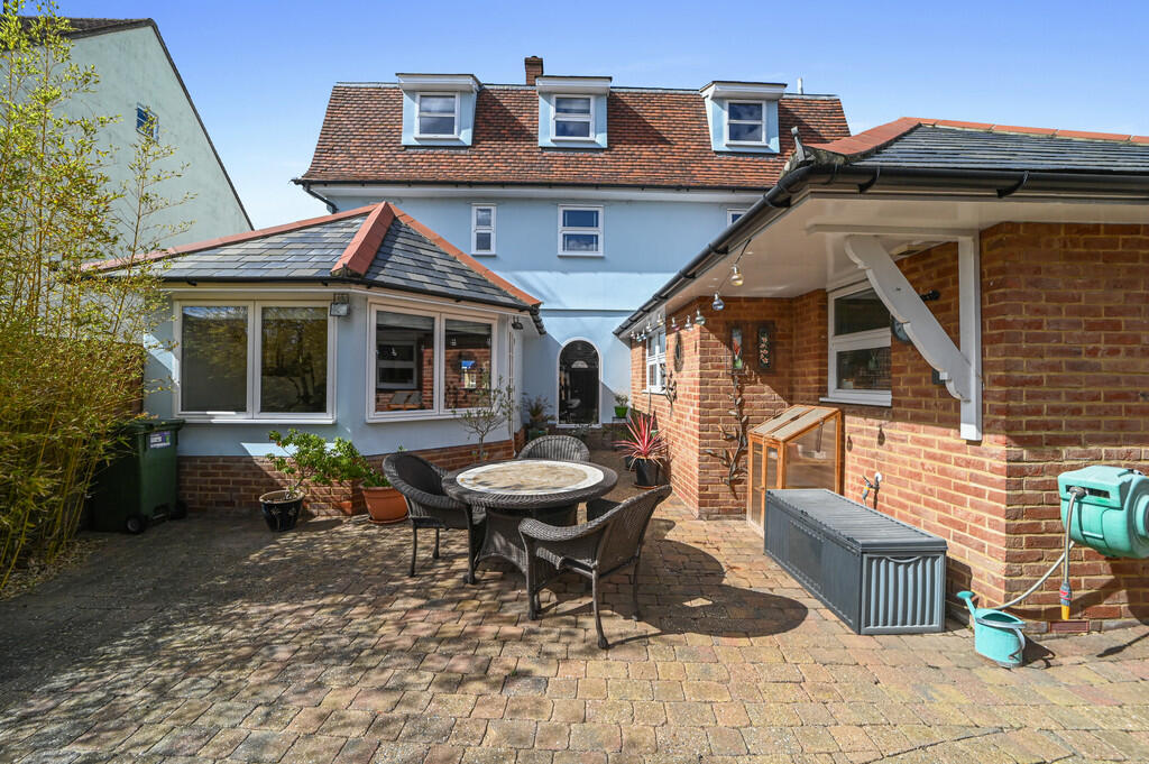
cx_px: 574
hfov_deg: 104.3
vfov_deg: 81.1
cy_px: 382
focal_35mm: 14
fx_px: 446
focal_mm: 14
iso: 500
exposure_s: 1/1250
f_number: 8
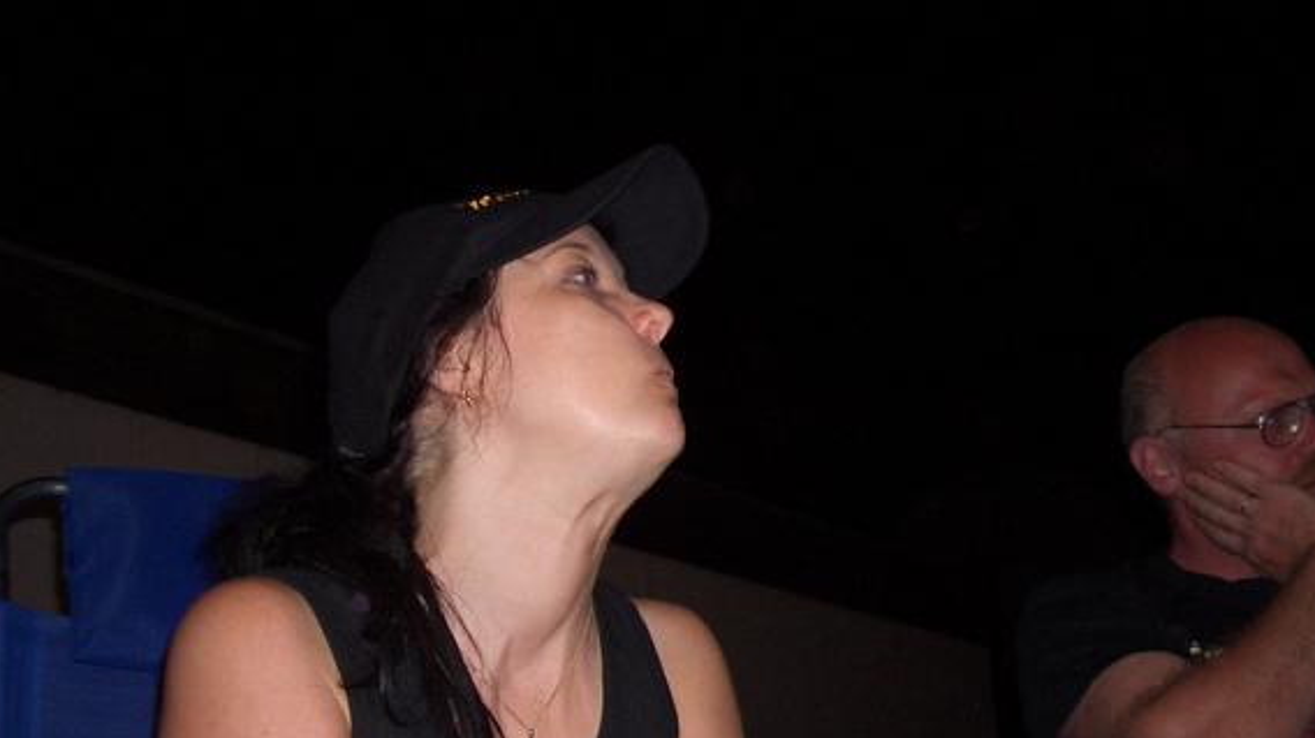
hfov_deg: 47.4
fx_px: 1499
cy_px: 537
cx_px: 685
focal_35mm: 43
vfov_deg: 27.4
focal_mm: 5.8
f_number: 2.6
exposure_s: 1/40
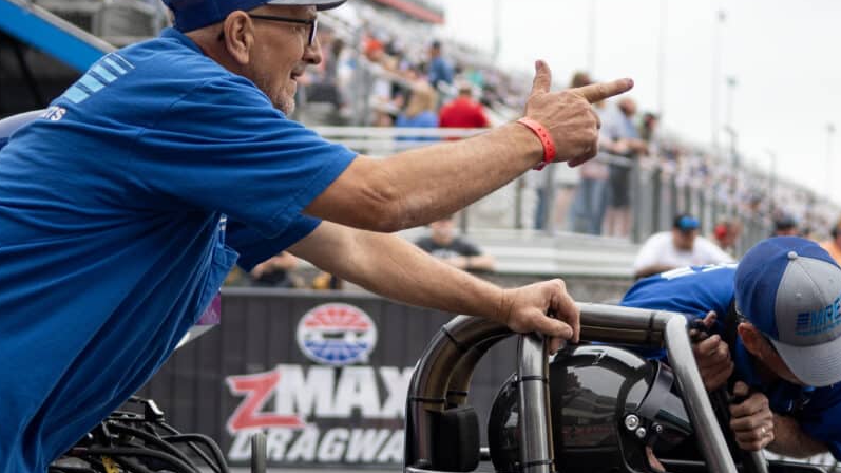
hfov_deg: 21.1
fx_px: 2252
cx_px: 508
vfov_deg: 12.0
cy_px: 244
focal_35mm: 101
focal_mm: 50
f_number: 2.8
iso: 100
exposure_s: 1/640
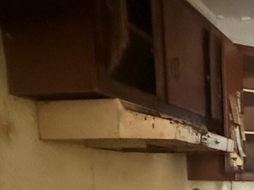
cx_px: 310
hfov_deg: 27.0
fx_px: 462
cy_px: 269
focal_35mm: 63
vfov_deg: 20.5
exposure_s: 1/32
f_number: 2.2
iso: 1600
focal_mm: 2.22
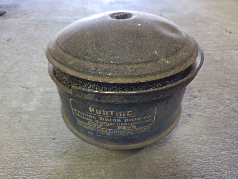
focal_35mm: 23
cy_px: 90
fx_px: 158
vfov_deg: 58.9
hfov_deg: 73.9
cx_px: 119
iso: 640
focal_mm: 5.4
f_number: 1.8
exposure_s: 1/61
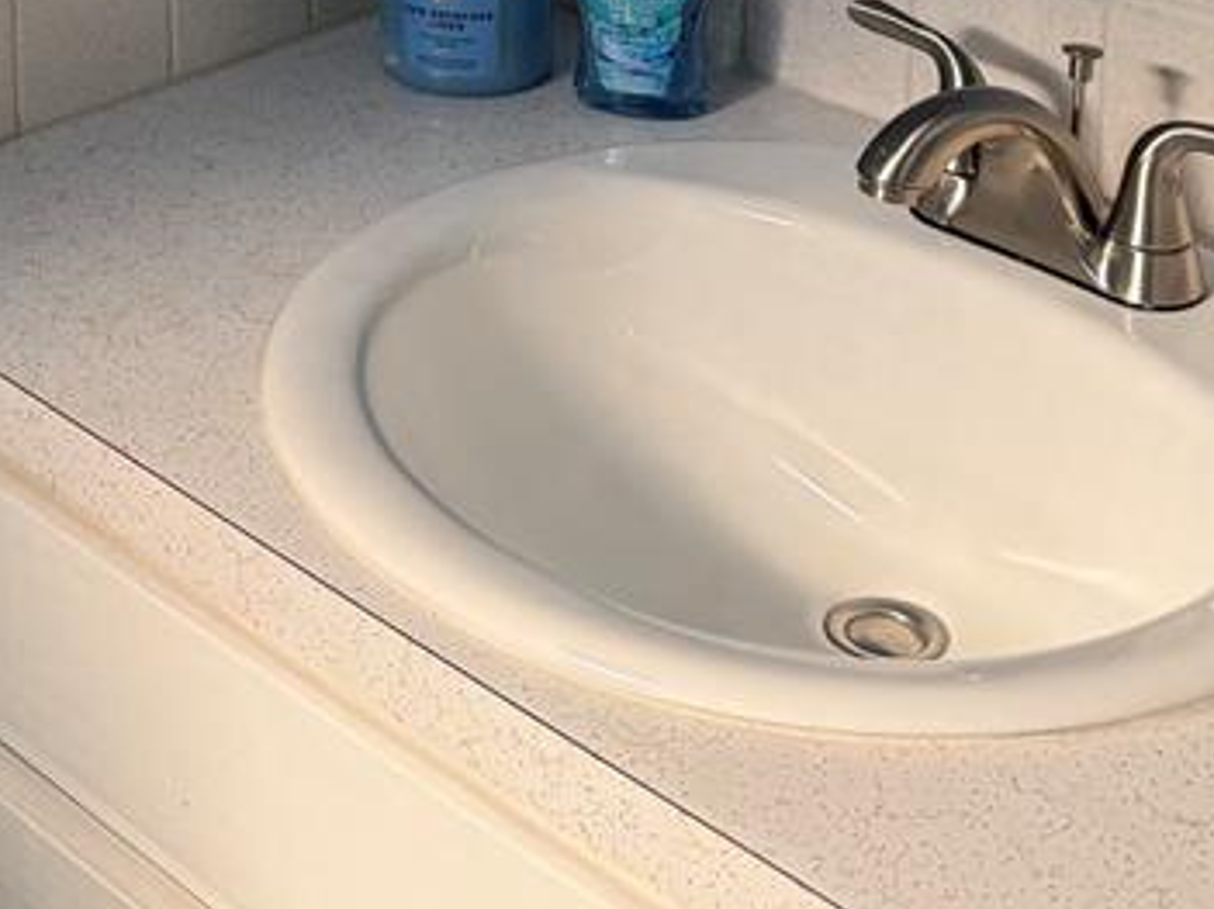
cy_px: -328
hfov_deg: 27.1
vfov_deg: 19.1
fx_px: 2454
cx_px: 190
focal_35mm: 70
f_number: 1.78
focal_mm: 6.76
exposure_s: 1/168
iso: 64
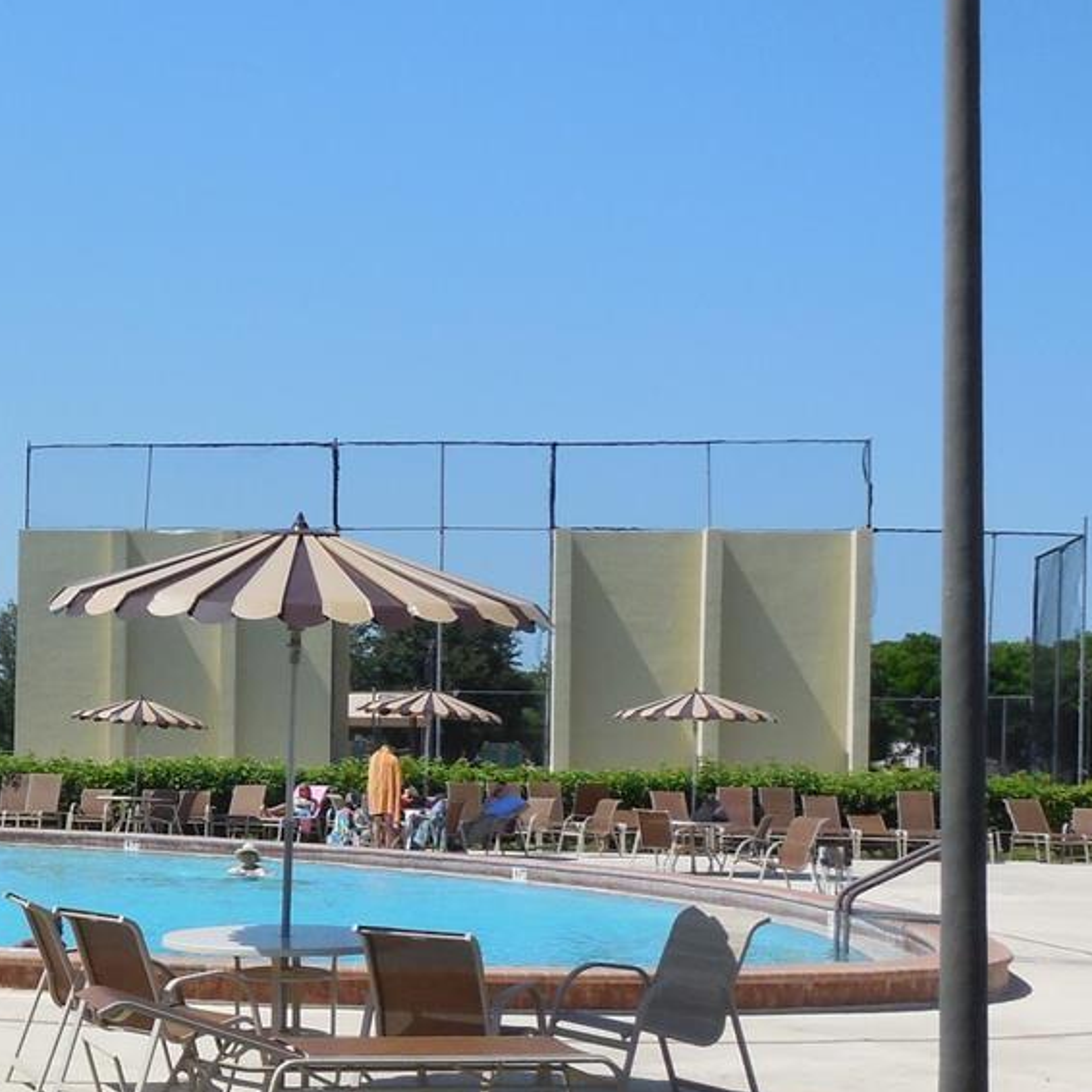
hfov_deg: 19.2
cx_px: -247
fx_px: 3034
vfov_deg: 20.3
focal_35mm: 85
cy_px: 756
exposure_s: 1/2000
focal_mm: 6.1
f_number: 3.4
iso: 125
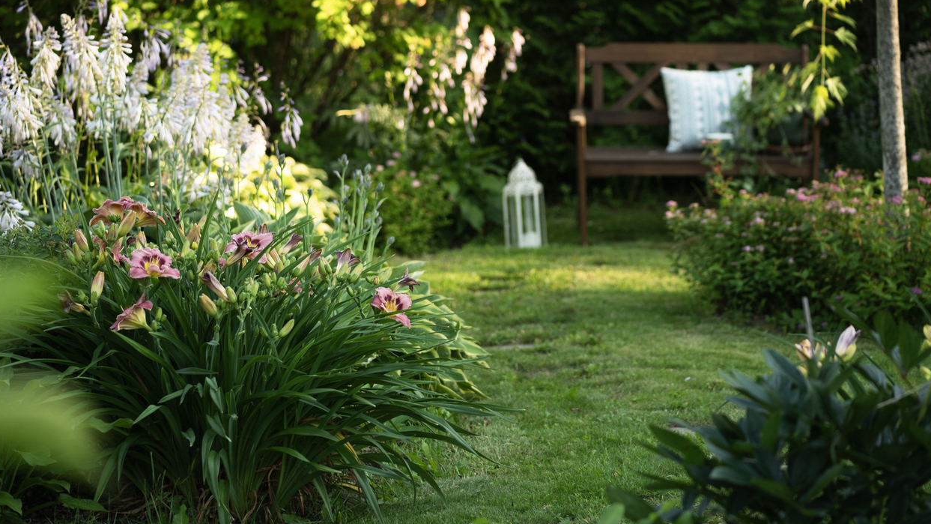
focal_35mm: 111
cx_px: 465
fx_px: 2740
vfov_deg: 10.9
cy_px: 250
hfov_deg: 19.3
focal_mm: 105
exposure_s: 1/400
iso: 400
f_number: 4
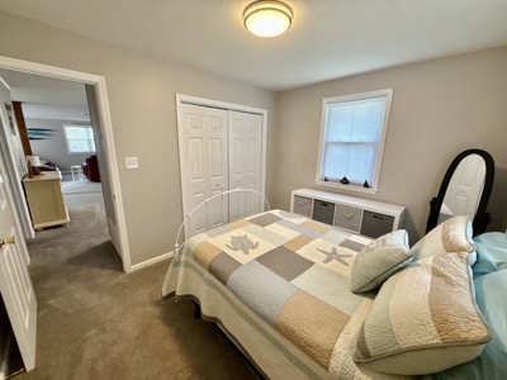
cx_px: 254
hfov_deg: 102.1
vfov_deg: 85.7
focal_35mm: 14
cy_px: 190
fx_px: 205
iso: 160
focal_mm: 2.22
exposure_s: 1/120
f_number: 2.2
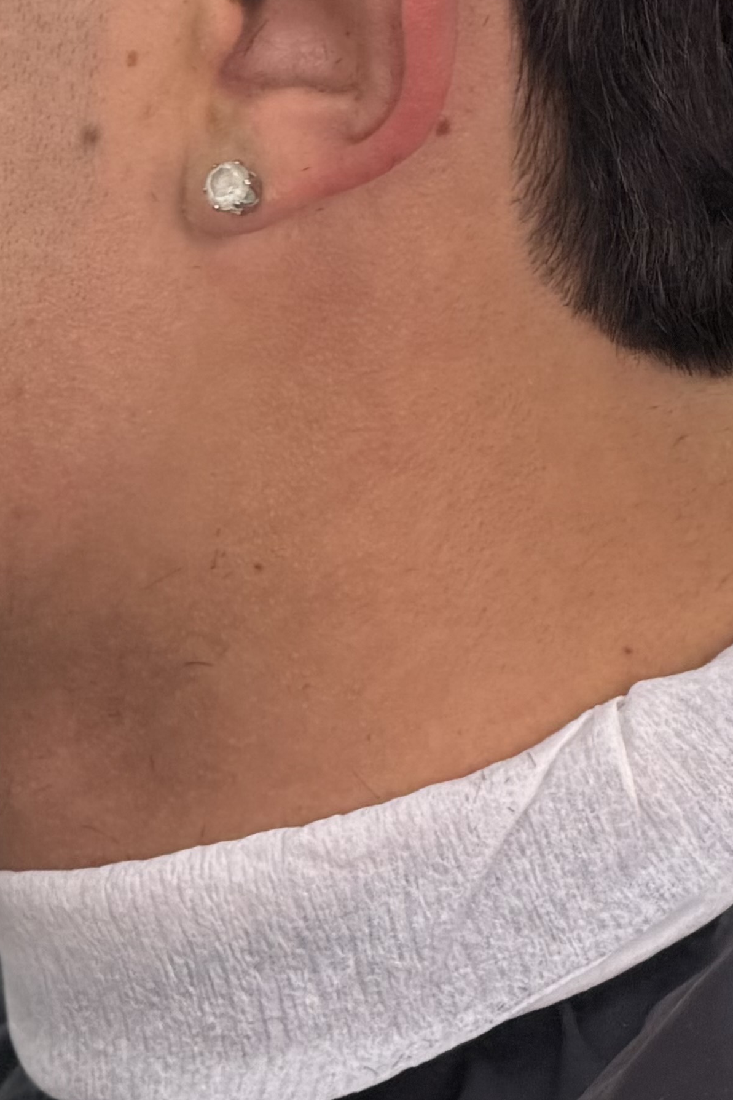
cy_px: -457
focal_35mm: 332
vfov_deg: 6.1
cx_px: 189
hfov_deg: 4.1
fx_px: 10137
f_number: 2.8
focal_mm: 16.89
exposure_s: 1/121
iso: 200
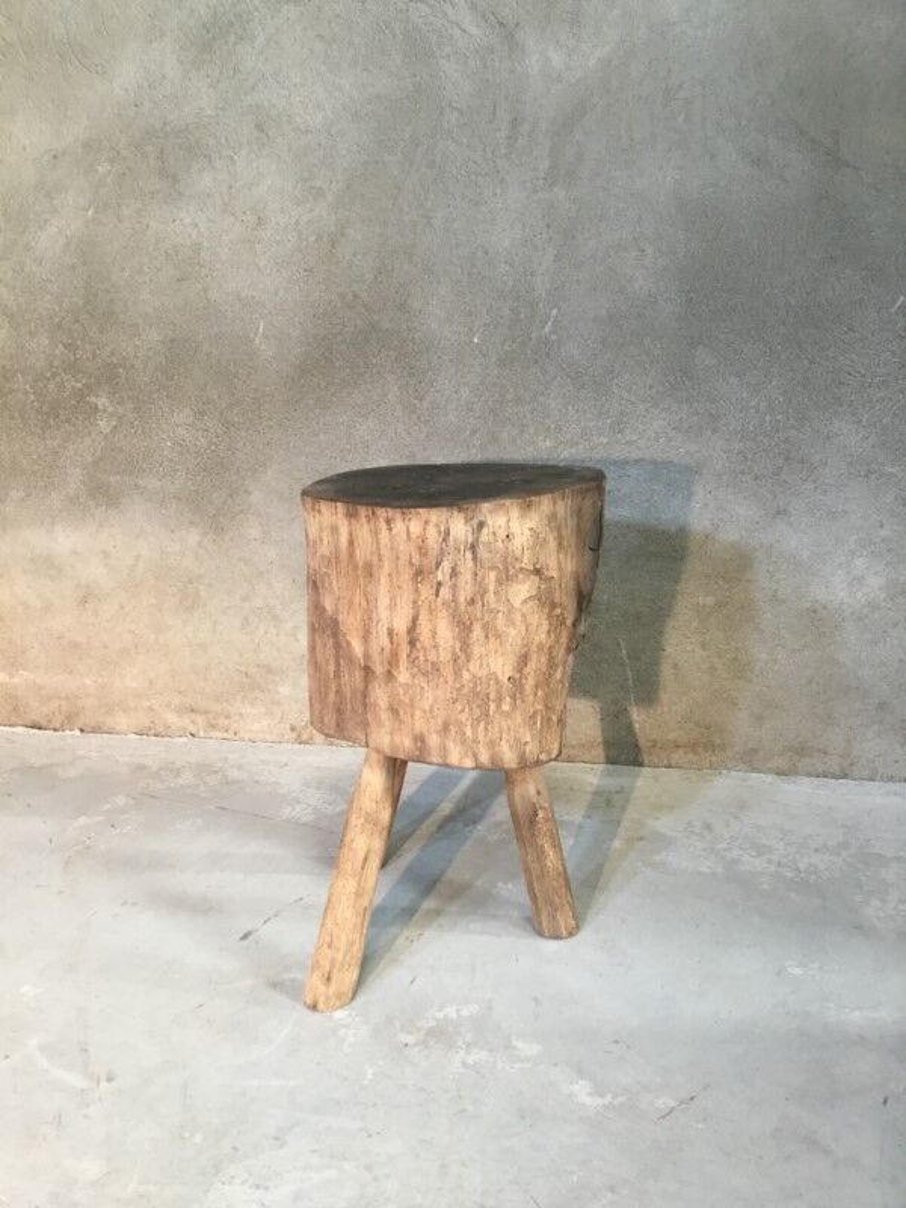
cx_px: 453
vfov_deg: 58.4
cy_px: 604
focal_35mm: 31
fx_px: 1082
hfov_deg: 45.4
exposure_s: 1/33
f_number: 2.4
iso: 125
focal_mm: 3.3
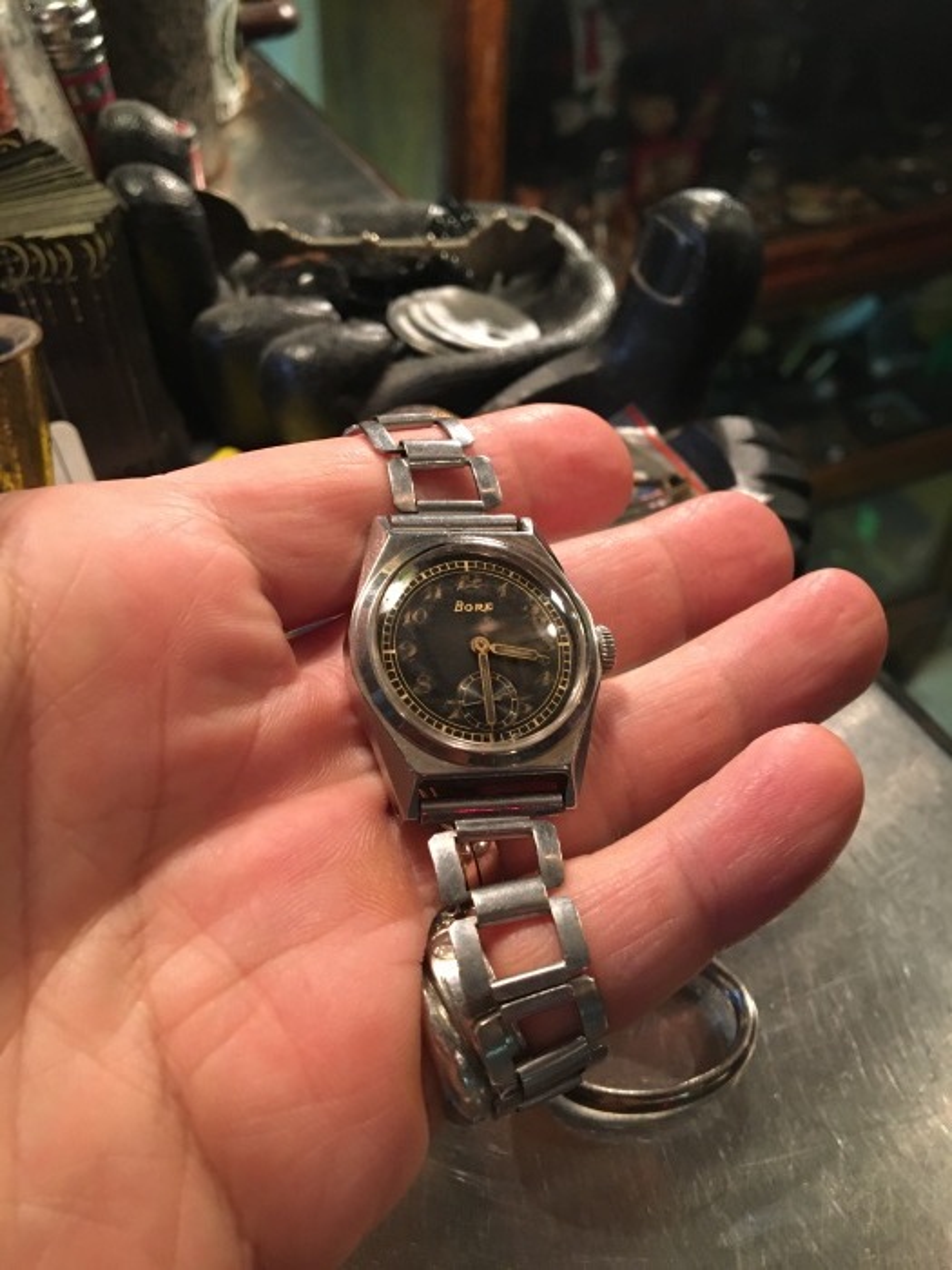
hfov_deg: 48.2
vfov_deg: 61.7
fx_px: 1063
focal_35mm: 29
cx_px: 476
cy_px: 635
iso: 200
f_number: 2.2
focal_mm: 4.15
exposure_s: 1/24
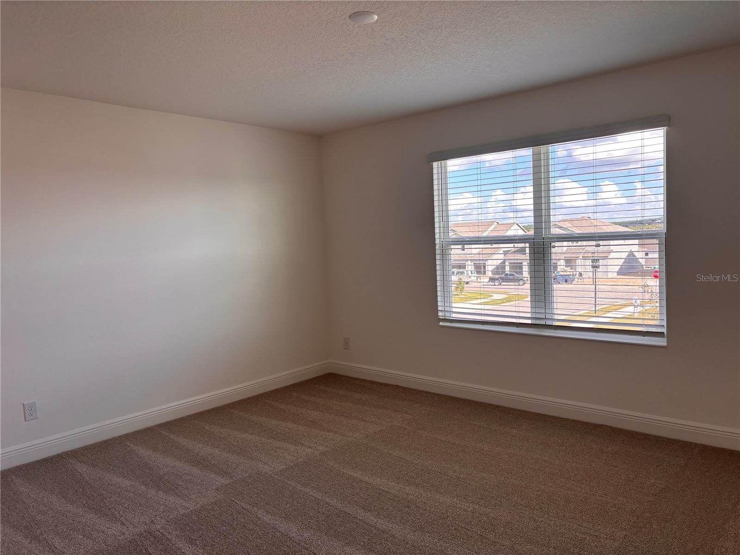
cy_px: 278
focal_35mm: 26
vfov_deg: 53.1
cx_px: 370
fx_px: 556
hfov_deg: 67.3
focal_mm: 5.96
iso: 50
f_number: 1.6
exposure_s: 1/161
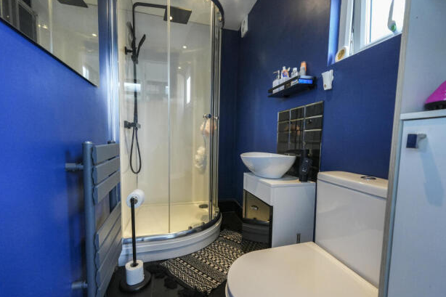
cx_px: 220
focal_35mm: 16
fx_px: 198
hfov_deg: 96.7
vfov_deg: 73.7
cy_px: 156
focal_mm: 10
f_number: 4
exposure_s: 1/160
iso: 2000
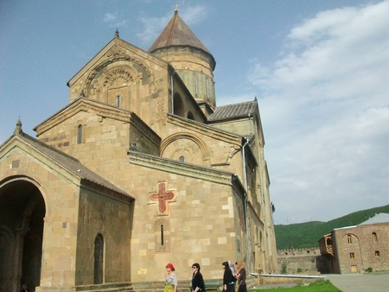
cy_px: 146
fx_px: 360
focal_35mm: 32
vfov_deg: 44.2
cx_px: 194
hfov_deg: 56.8
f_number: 5.5
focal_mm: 5.7
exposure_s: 1/800
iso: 160
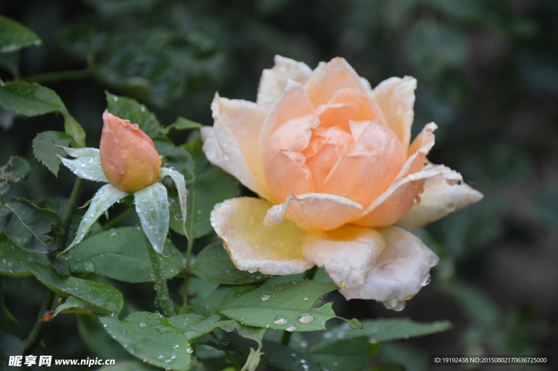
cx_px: 279
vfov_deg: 5.4
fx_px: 3949
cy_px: 186
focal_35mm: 255
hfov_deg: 8.1
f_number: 6
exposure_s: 1/60
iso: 200
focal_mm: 170
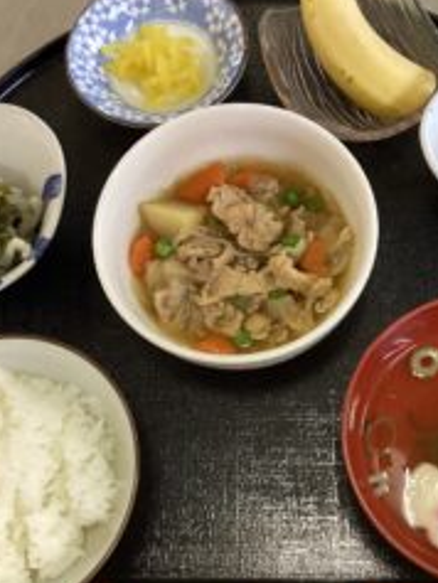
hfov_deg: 29.5
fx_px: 826
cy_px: 294
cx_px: 287
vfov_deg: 38.9
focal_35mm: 49
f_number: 2.4
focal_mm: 3.3
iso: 320
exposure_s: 1/33
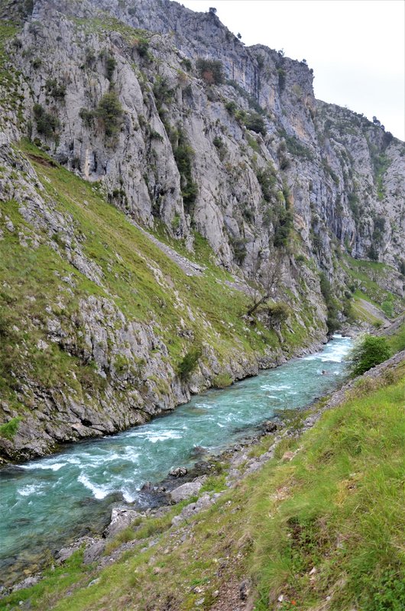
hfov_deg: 47.7
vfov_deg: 67.5
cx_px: 202
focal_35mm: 27
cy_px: 306
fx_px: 458
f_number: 3.5
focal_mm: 18
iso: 400
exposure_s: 1/200
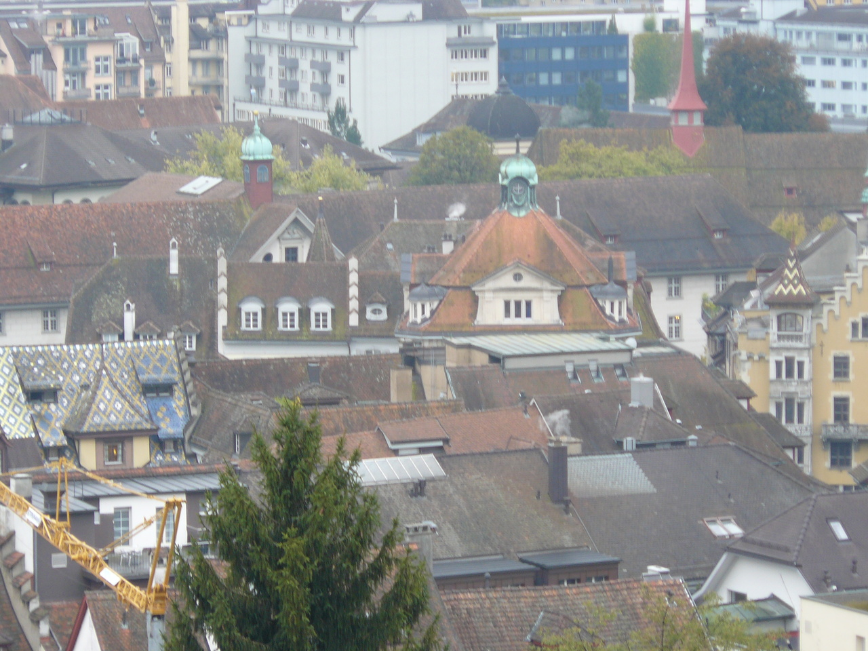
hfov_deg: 9.0
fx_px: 5491
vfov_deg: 6.8
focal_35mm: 219
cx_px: 434
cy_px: 326
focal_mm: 36.5
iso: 100
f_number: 3.3
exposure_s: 1/40
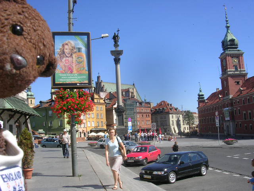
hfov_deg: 49.0
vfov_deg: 37.7
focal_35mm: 38
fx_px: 279
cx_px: 127
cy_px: 96
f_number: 5.6
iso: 50
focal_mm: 5.8
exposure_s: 1/313
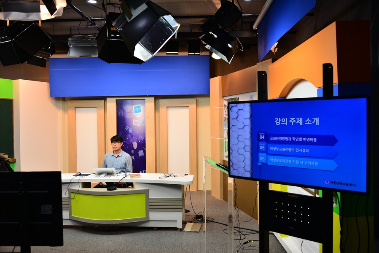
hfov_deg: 58.7
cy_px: 126
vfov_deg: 41.1
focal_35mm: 32
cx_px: 190
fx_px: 337
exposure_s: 1/200
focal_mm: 32
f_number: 4
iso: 280
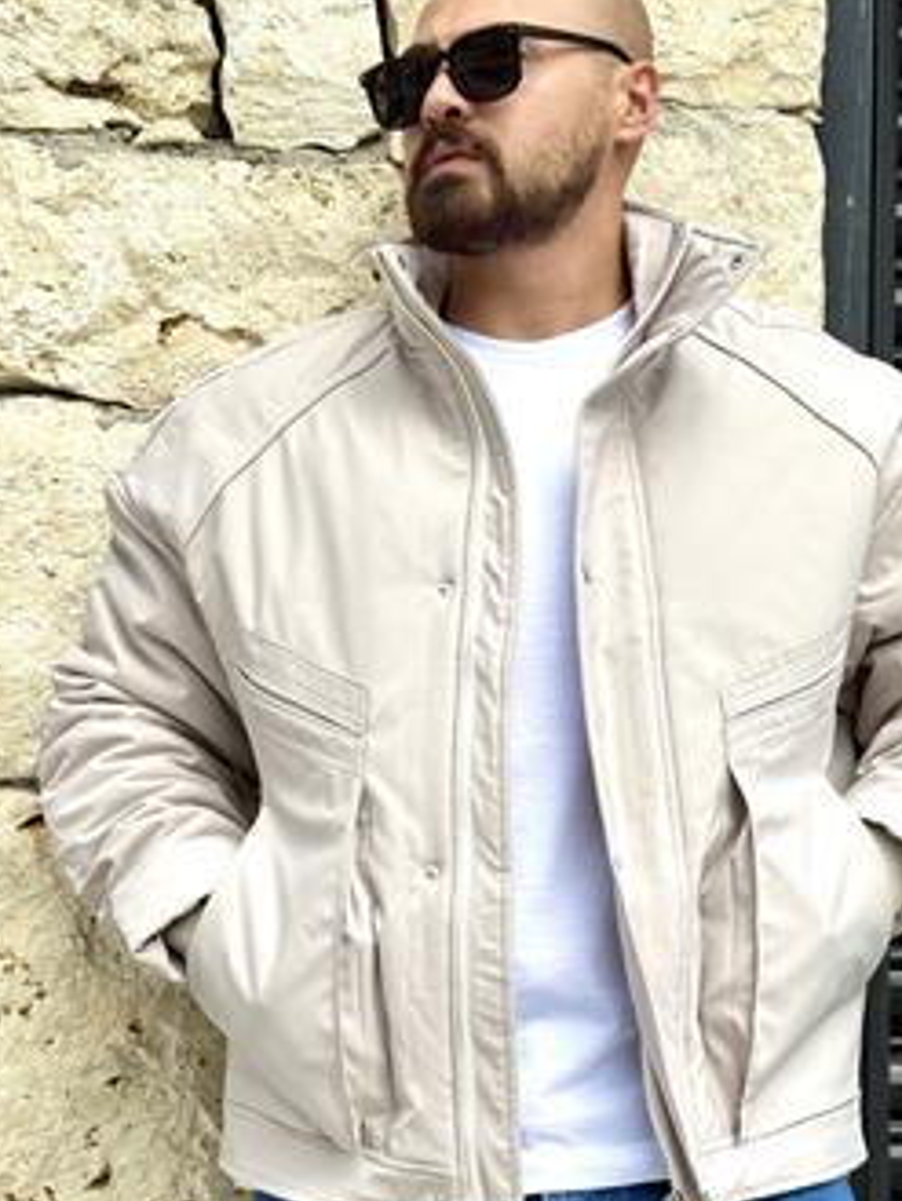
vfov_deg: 28.5
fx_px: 2361
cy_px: 694
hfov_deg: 21.6
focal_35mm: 68
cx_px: 551
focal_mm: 6.76
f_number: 1.78
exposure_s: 1/2342
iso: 80
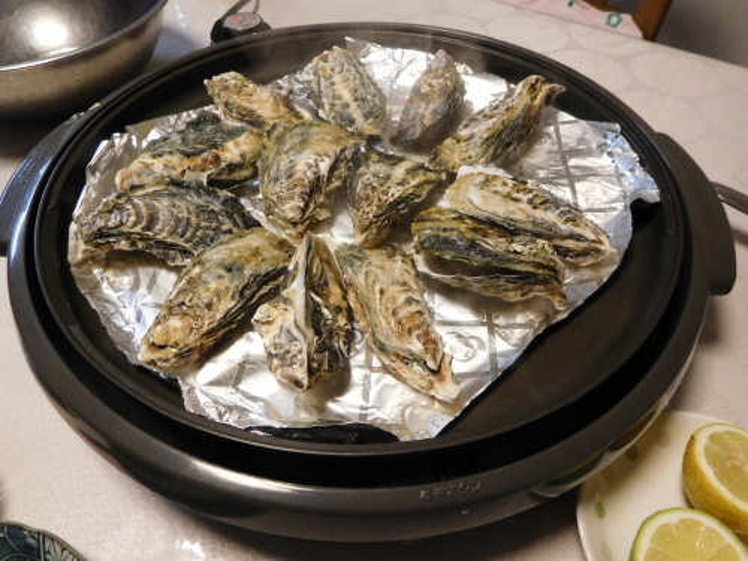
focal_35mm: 25
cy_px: 280
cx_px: 374
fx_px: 540
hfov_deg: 69.4
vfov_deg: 54.9
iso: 400
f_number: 3.4
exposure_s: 1/25
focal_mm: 4.5
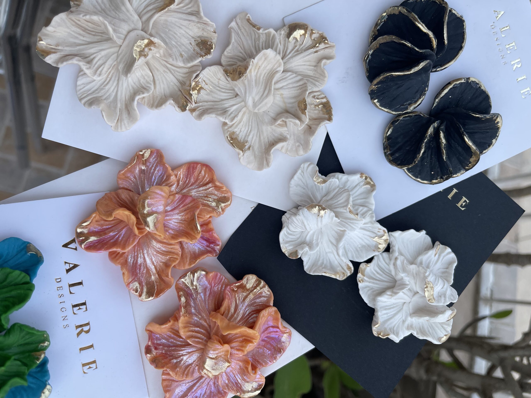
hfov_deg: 67.3
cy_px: 199
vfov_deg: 53.1
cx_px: 266
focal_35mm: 26
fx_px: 399
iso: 32
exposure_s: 1/985
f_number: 1.6
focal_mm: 5.1
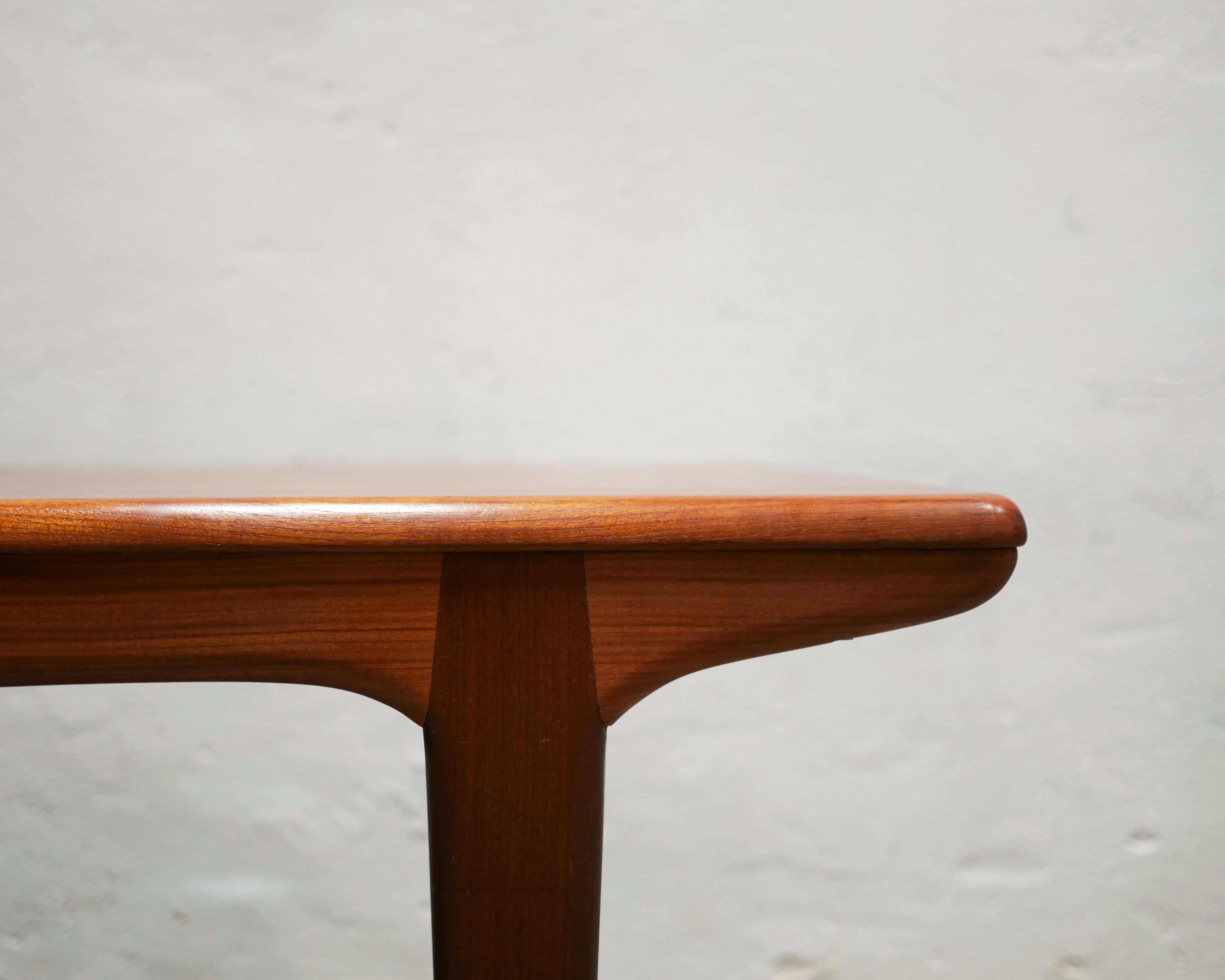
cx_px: 567
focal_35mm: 42
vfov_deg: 35.7
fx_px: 1523
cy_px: 489
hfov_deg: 43.8
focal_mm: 20
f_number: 1.7
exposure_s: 1/60
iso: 500
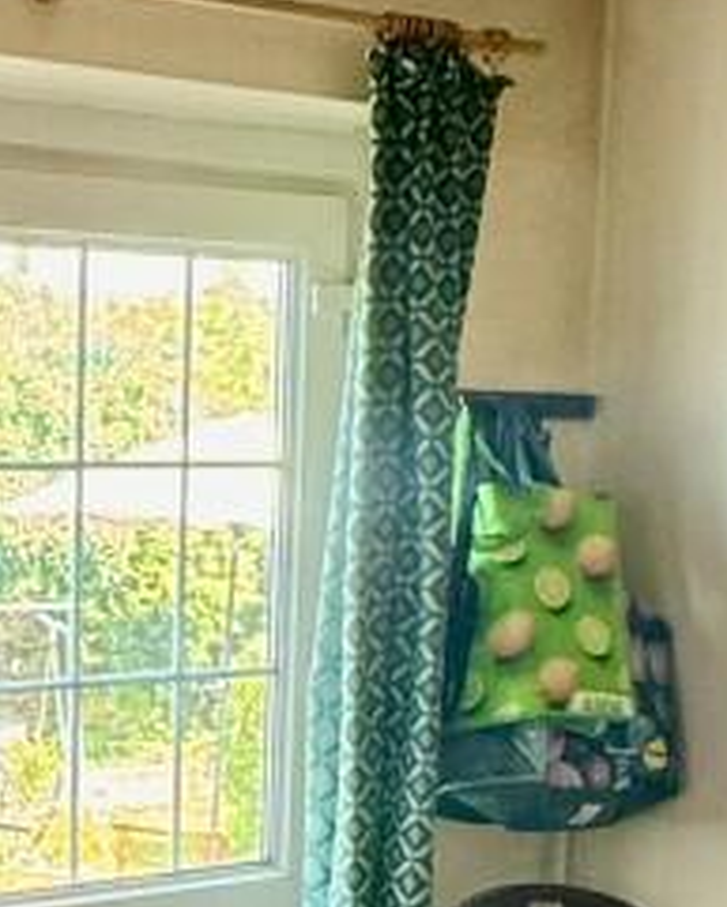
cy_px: 1042
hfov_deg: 23.5
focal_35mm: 58
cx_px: -188
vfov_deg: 28.8
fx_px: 1559
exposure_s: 1/99
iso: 250
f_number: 2.2
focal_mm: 2.22
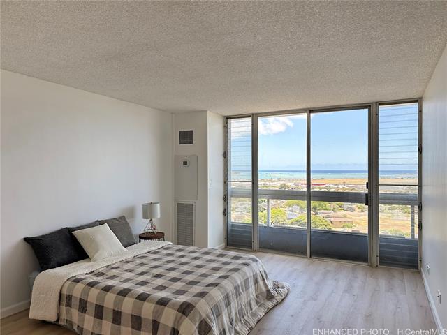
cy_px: 168
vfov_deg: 56.8
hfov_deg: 71.6
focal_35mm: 24
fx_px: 310
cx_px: 224
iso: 80
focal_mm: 6.86
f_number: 1.78
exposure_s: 1/879
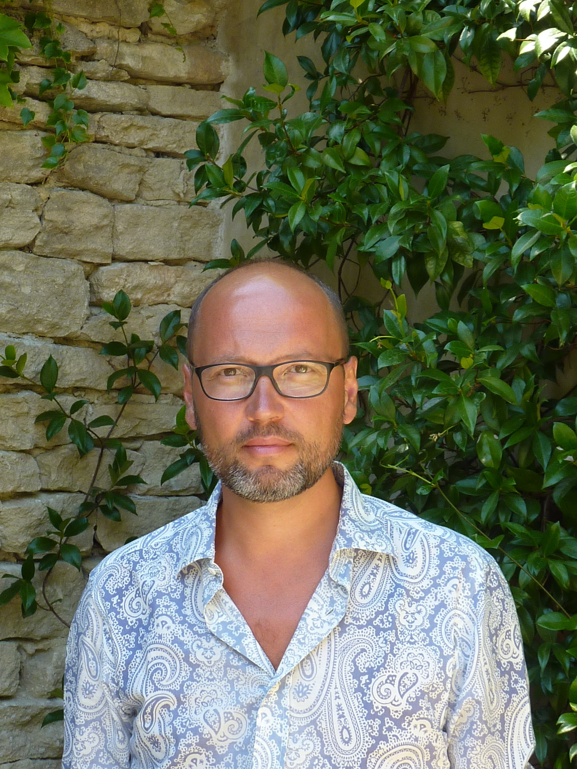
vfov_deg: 21.1
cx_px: 288
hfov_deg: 15.9
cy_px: 384
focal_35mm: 93
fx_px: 2067
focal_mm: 8.5
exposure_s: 1/50
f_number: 3.8
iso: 80
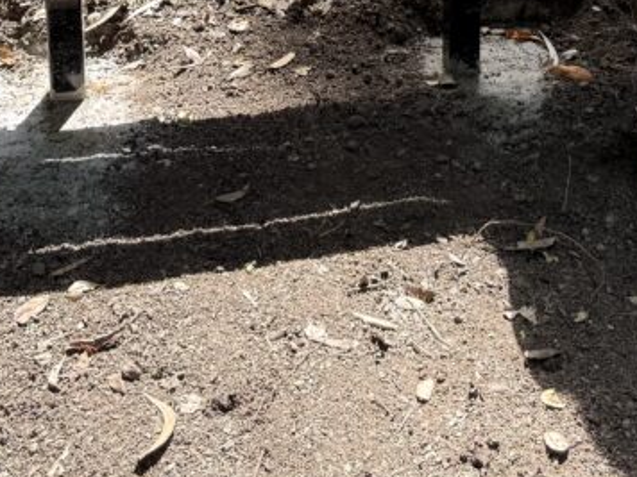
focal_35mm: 69
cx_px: 374
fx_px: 1270
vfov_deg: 19.3
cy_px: -184
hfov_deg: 28.1
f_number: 1.78
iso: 80
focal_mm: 6.76
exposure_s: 1/772
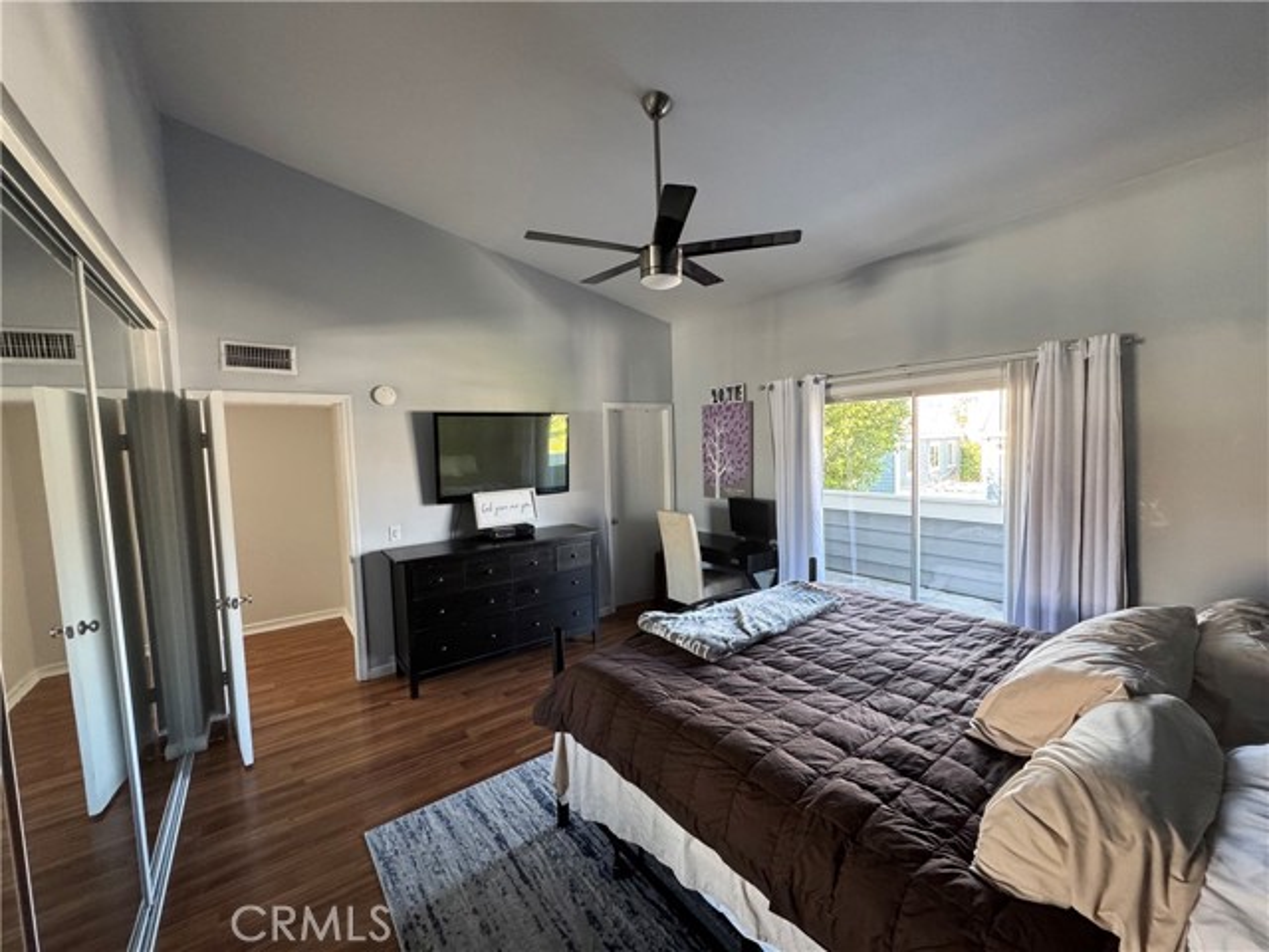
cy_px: 476
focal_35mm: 14
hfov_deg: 102.1
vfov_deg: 85.7
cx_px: 634
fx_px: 513
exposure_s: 1/99
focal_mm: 2.22
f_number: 2.2
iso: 250
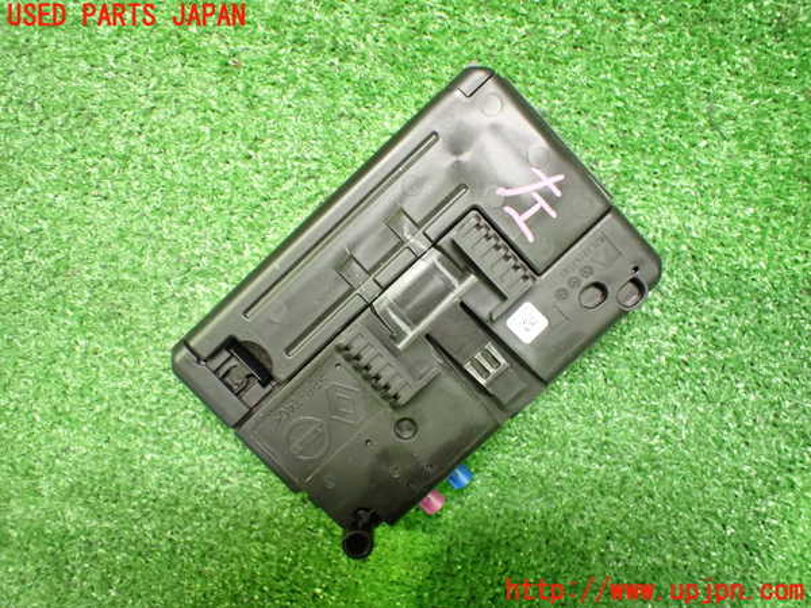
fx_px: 703
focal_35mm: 30
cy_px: 304
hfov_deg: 60.0
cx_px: 406
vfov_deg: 46.8
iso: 1250
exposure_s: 1/30
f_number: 2.3
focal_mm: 5.4
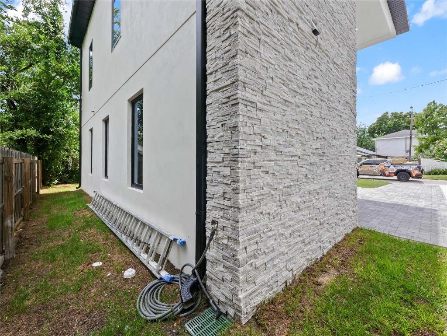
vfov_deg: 85.7
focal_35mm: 14
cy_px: 168
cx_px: 224
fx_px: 181
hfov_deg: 102.1
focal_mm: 7
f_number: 5.6
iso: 200
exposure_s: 1/250
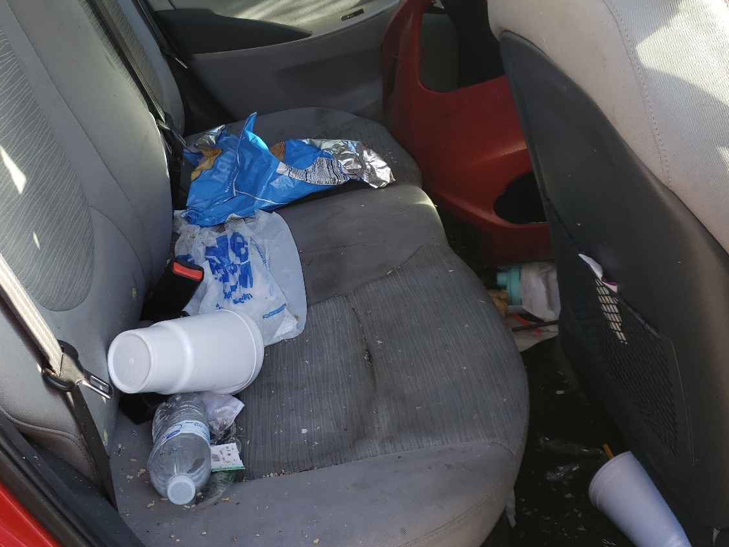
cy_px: 208
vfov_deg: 38.4
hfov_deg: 49.7
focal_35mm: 37
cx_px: 274
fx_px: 779
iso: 50
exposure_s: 1/233
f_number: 1.5
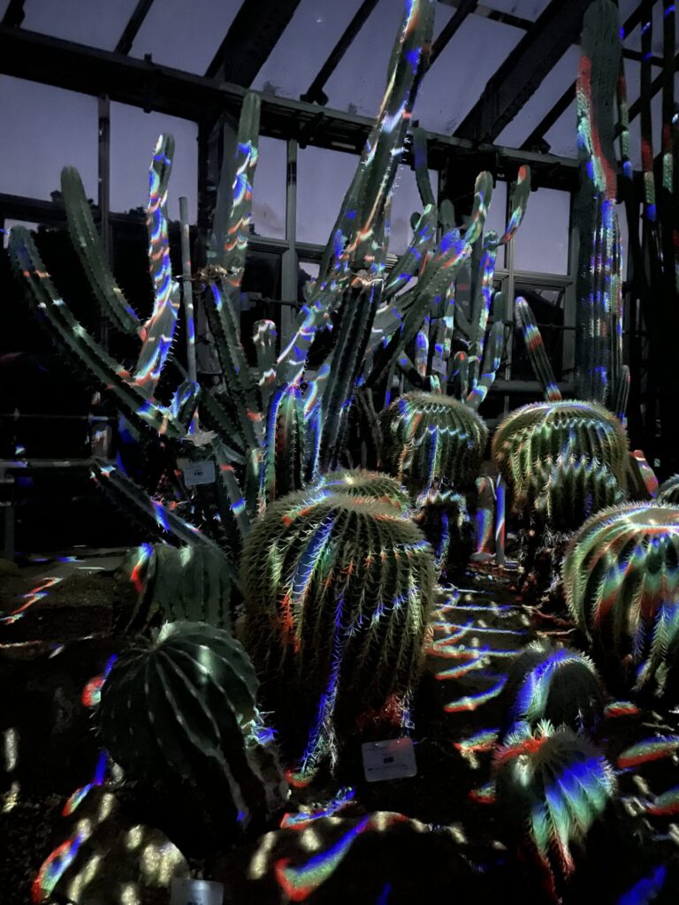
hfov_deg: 53.1
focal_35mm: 26
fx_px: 680
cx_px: 340
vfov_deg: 67.3
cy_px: 452
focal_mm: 4.2
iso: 1600
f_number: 1.6
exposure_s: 1/4
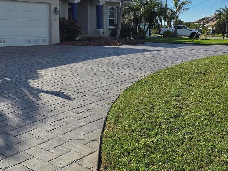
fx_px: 323
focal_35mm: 49
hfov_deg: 37.9
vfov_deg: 29.4
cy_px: 55
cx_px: 56
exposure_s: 1/1472
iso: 12
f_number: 1.7
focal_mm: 6.3
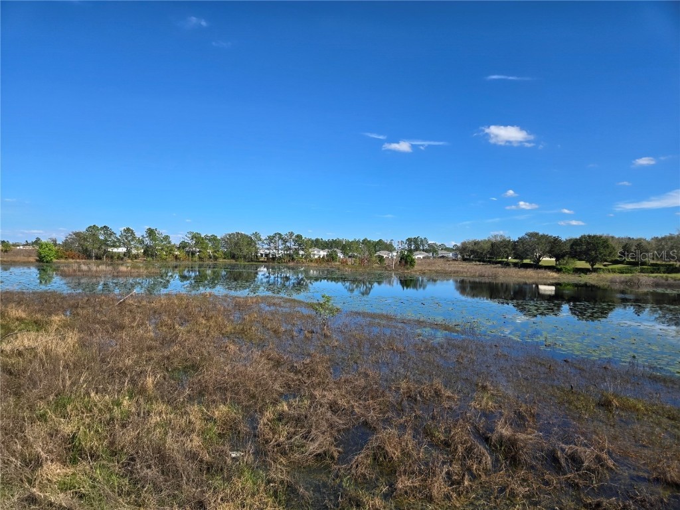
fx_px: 452
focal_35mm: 23
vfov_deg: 58.9
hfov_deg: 73.9
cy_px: 255
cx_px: 340
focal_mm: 5.4
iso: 40
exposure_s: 1/2921
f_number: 1.8
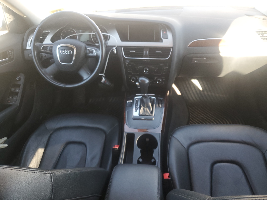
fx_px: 201
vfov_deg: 53.1
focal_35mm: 26
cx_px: 134
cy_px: 100
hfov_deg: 67.3
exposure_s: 1/120
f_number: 1.5
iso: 81
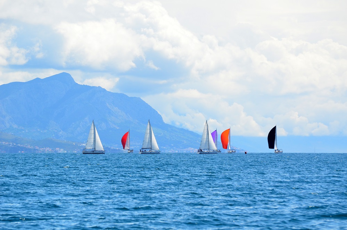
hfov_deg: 8.3
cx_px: 174
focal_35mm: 248
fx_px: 2380
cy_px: 115
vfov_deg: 5.5
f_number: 5.6
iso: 400
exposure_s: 1/2500
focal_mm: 165
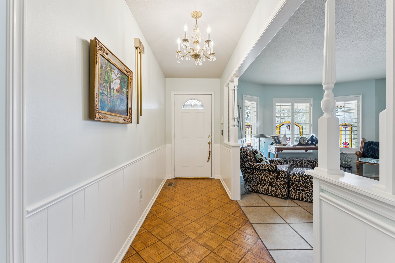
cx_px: 198
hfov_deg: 99.3
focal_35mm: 15
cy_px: 132
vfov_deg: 76.2
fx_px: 168
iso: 200
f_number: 10
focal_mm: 15.3
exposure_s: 1/15
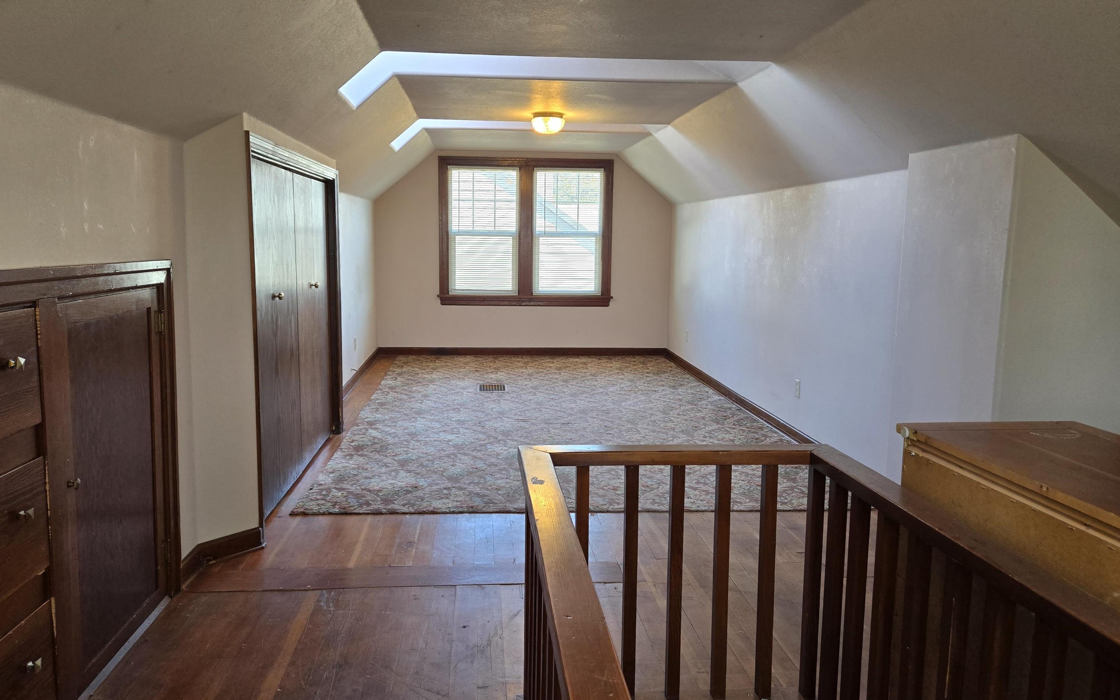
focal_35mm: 26
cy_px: 343
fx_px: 794
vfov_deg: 47.6
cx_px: 538
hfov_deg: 70.4
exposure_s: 1/120
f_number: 1.8
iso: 125
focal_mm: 5.4
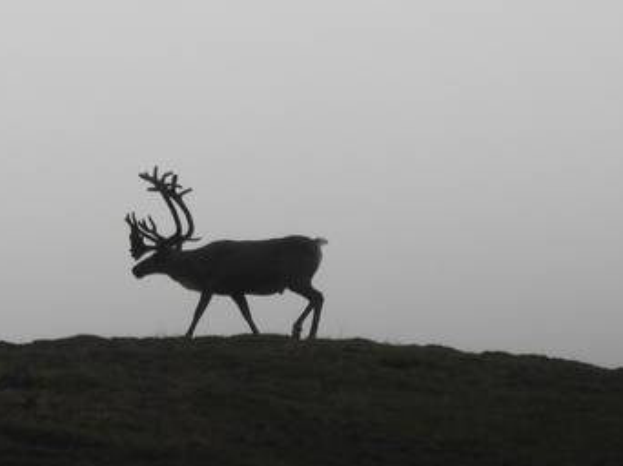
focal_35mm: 983
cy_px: 311
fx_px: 17679
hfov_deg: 2.0
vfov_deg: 1.5
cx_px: 255
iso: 360
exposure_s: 1/500
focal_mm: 125
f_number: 5.6
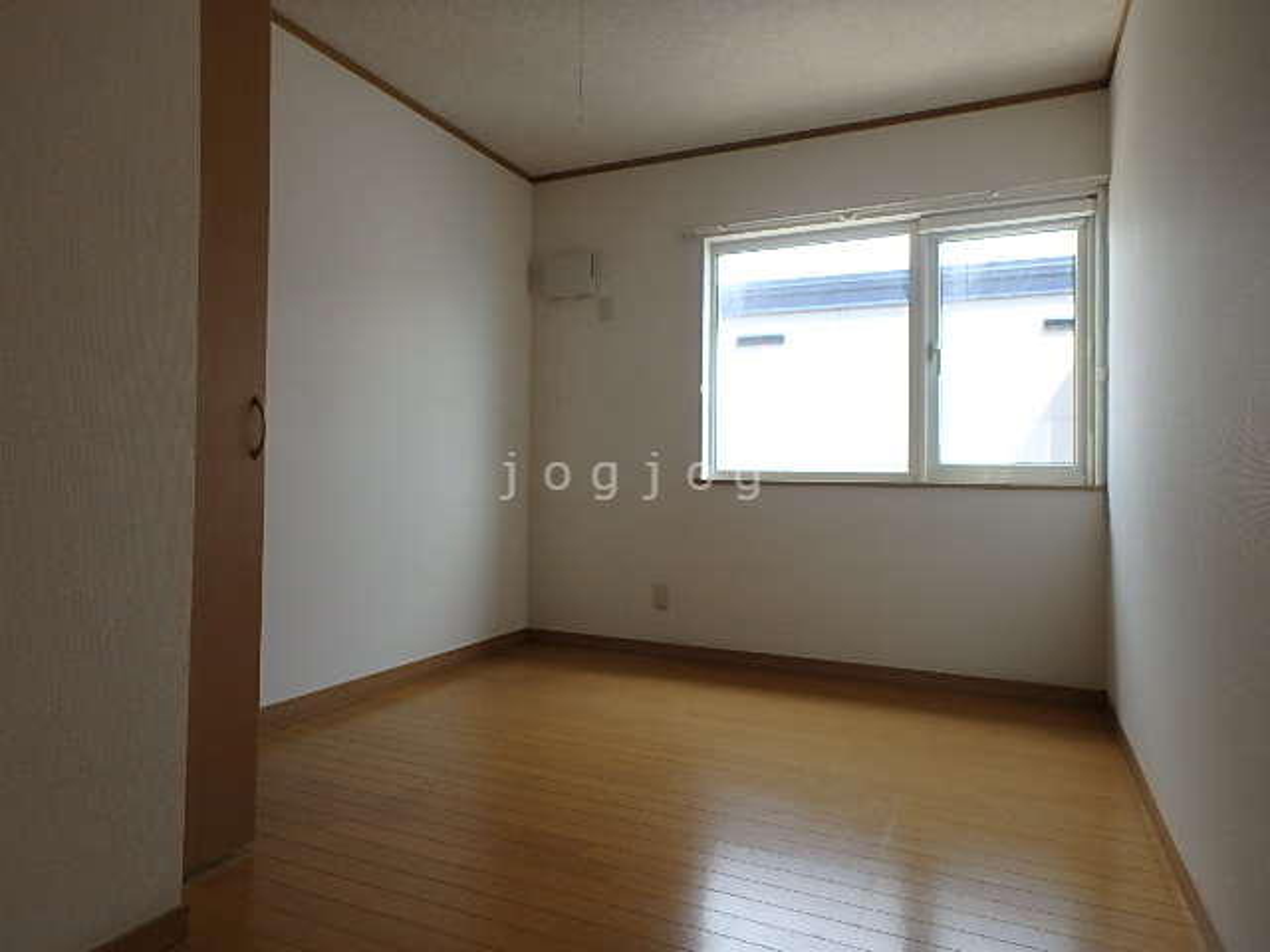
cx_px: 635
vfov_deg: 63.4
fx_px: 770
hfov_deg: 79.0
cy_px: 476
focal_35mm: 21
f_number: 3.5
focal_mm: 3.7
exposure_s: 1/80
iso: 125
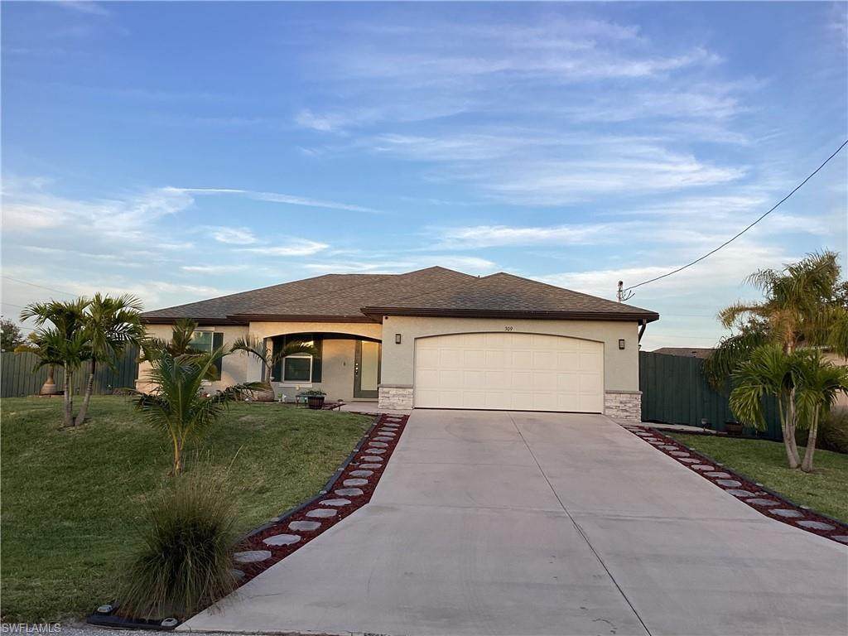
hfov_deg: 58.4
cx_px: 424
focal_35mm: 31
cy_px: 318
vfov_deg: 45.4
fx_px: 759
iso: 25
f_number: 2.4
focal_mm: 3.3
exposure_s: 1/170
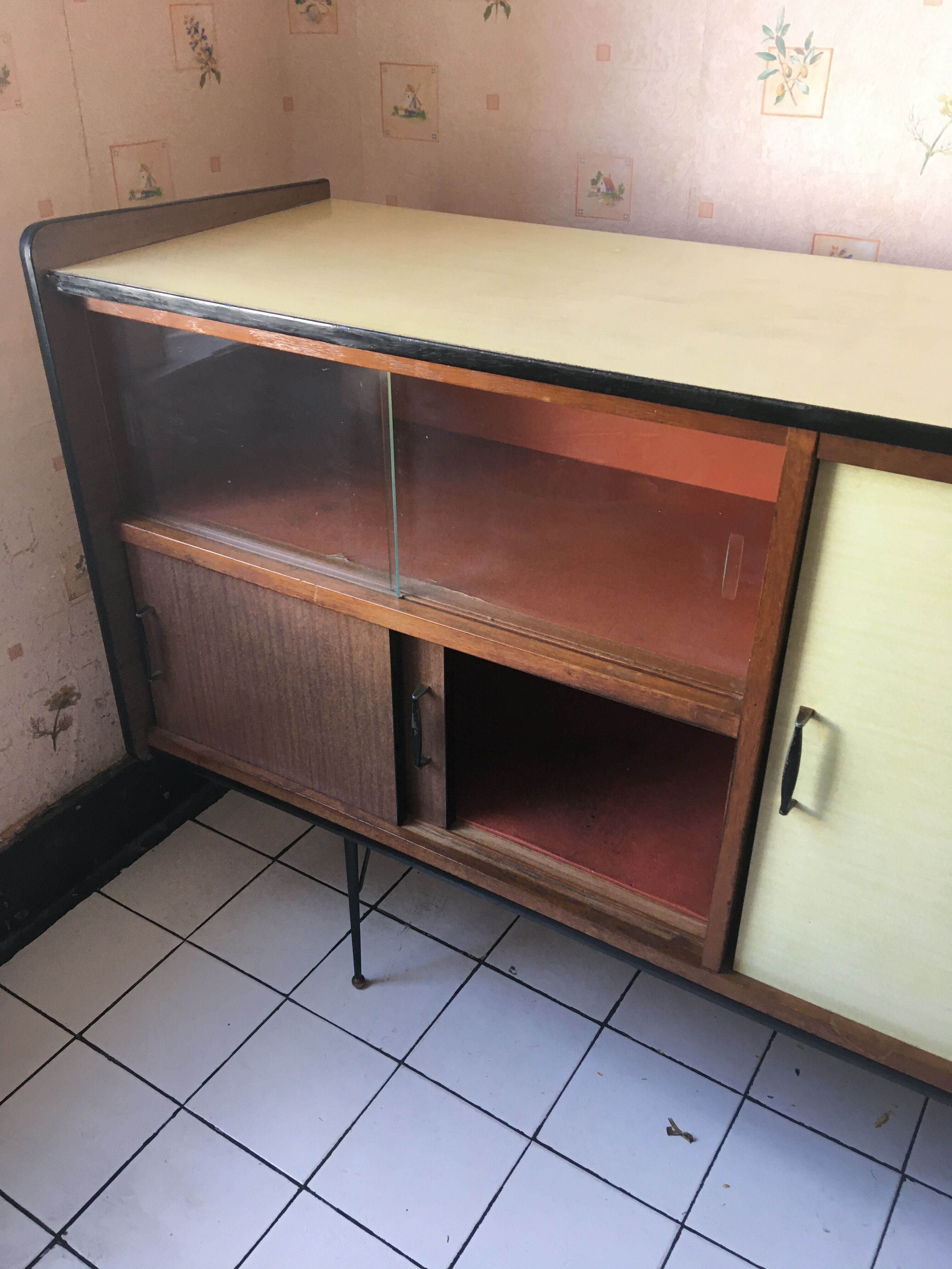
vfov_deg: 61.7
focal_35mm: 29
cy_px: 634
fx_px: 1063
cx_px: 476
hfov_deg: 48.2
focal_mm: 4.15
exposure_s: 1/33
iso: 50
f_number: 2.2
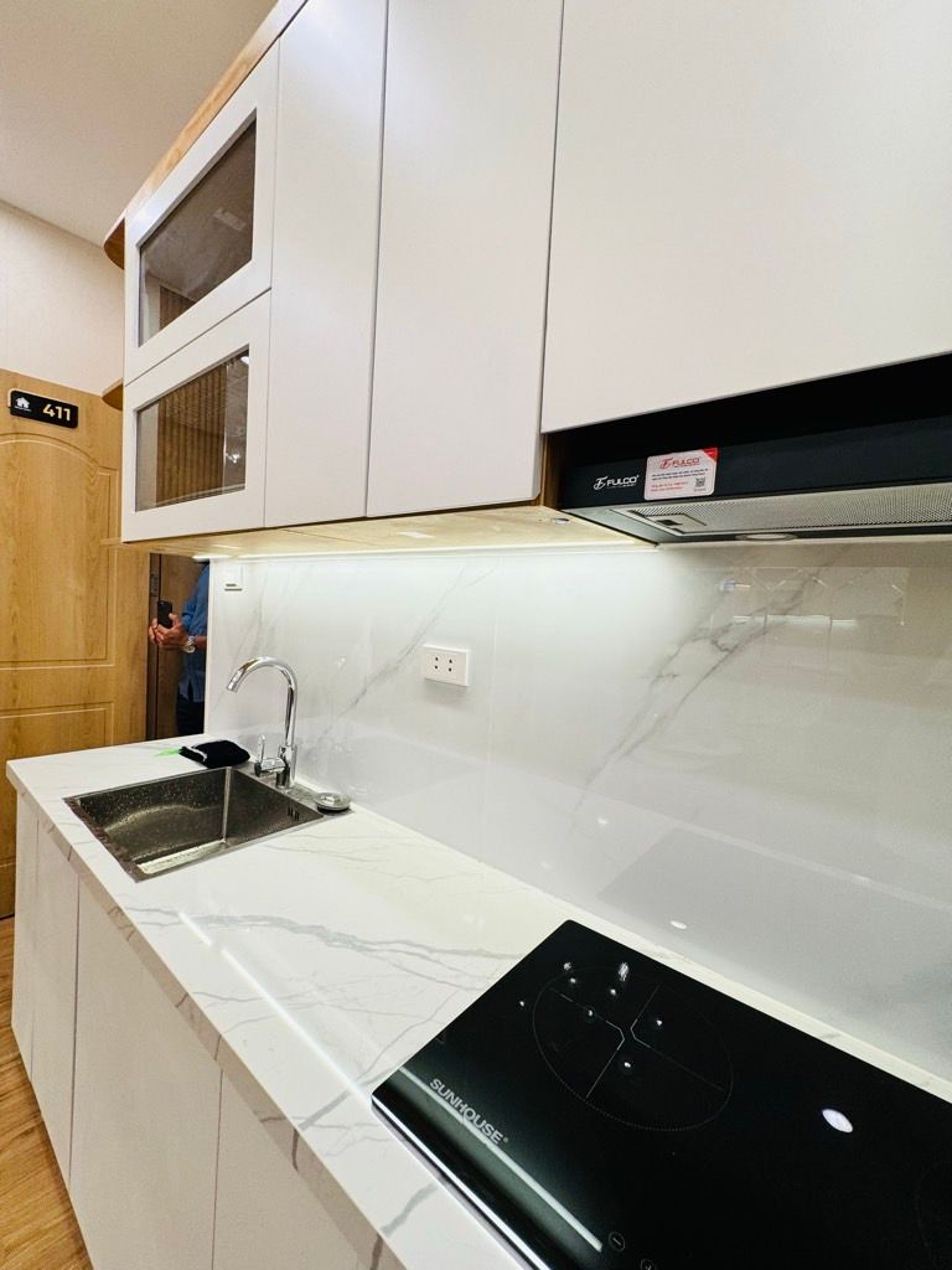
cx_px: 476
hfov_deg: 85.7
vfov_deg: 102.1
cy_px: 635
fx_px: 513
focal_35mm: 14
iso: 125
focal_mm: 2.22
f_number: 2.2
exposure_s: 1/100
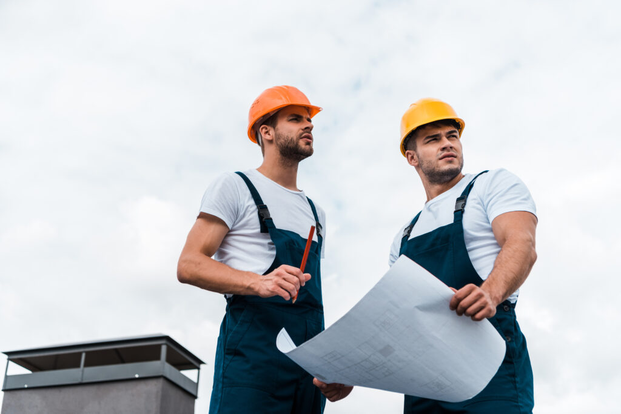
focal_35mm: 48
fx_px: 828
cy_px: 207
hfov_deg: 41.1
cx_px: 310
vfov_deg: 28.1
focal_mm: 48
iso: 100
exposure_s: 1/2000
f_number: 3.5
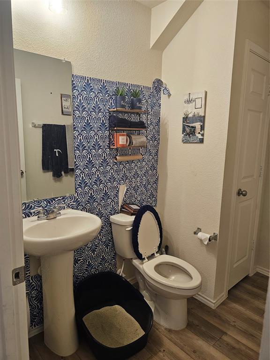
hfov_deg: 58.9
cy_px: 180
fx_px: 239
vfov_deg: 73.9
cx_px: 135
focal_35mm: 23
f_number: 1.7
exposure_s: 1/120
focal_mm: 6.3
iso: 250
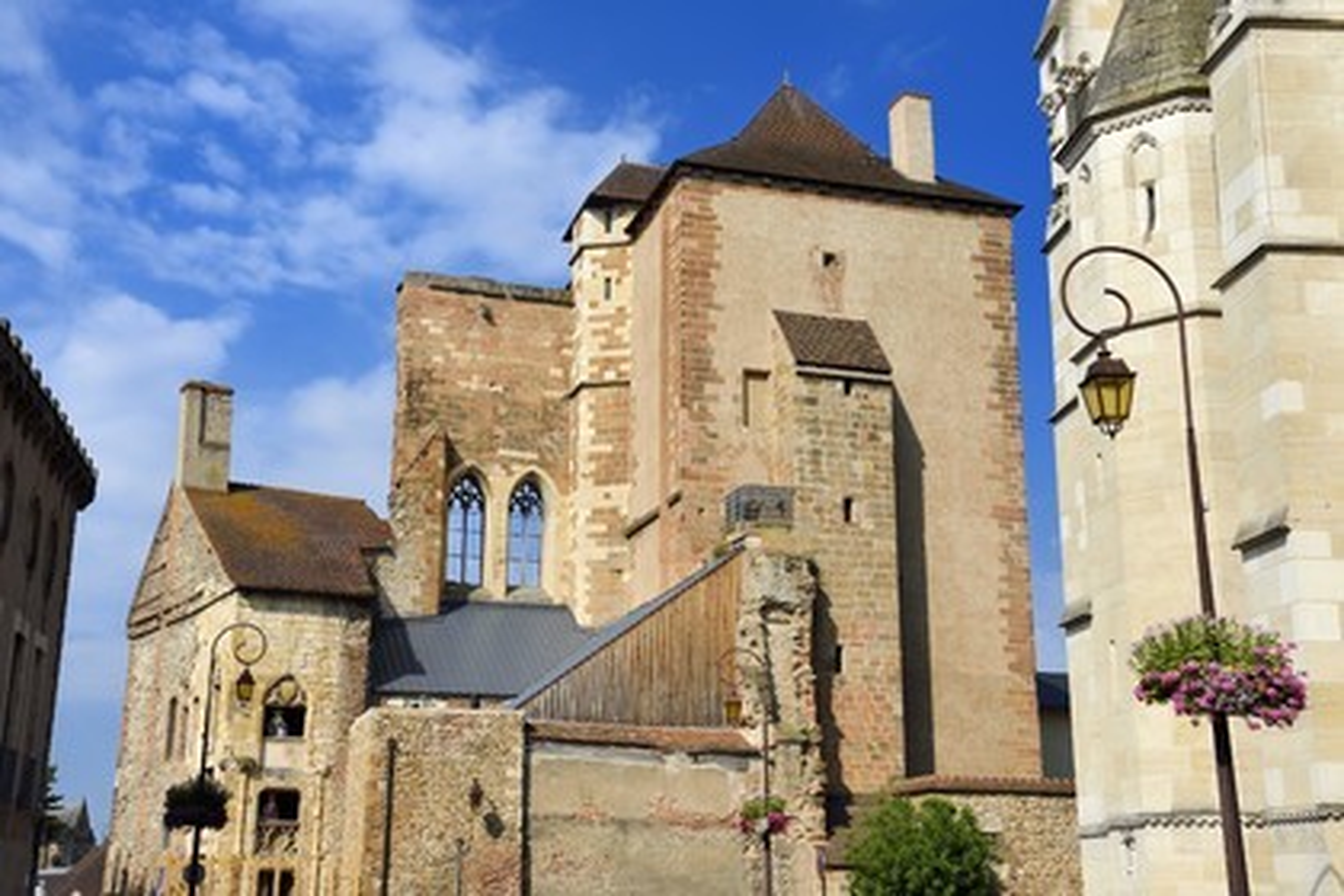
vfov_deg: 29.2
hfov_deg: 42.7
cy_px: 448
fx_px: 1717
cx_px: 672
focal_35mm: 46
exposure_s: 1/250
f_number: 14
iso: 200
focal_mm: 46
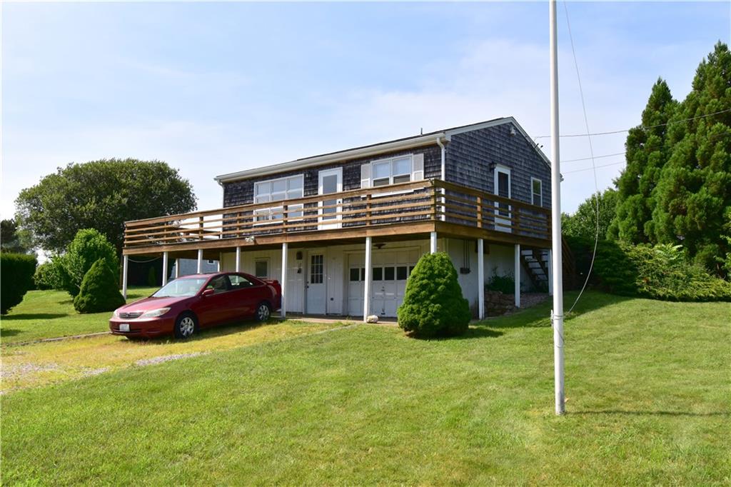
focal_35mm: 30
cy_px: 244
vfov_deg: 43.6
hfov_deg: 61.9
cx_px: 366
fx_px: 609
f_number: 11
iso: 400
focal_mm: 20
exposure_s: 1/400
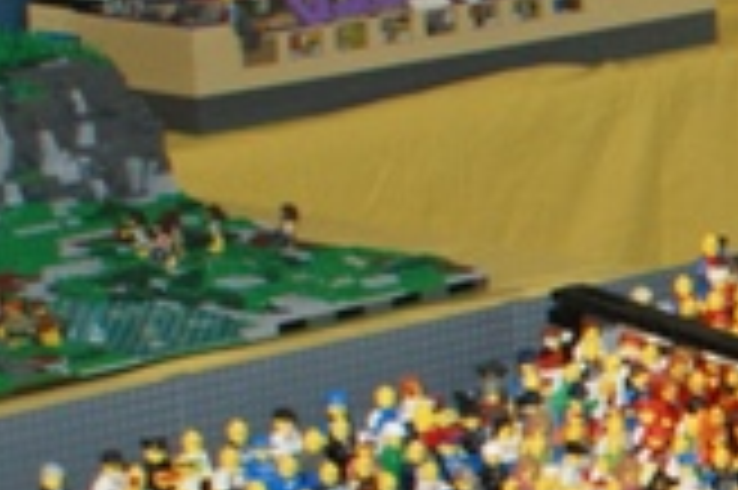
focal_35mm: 225
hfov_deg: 8.4
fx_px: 4608
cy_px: 807
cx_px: 1768
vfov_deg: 6.0
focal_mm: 24
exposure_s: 1/60
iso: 400
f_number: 5.6
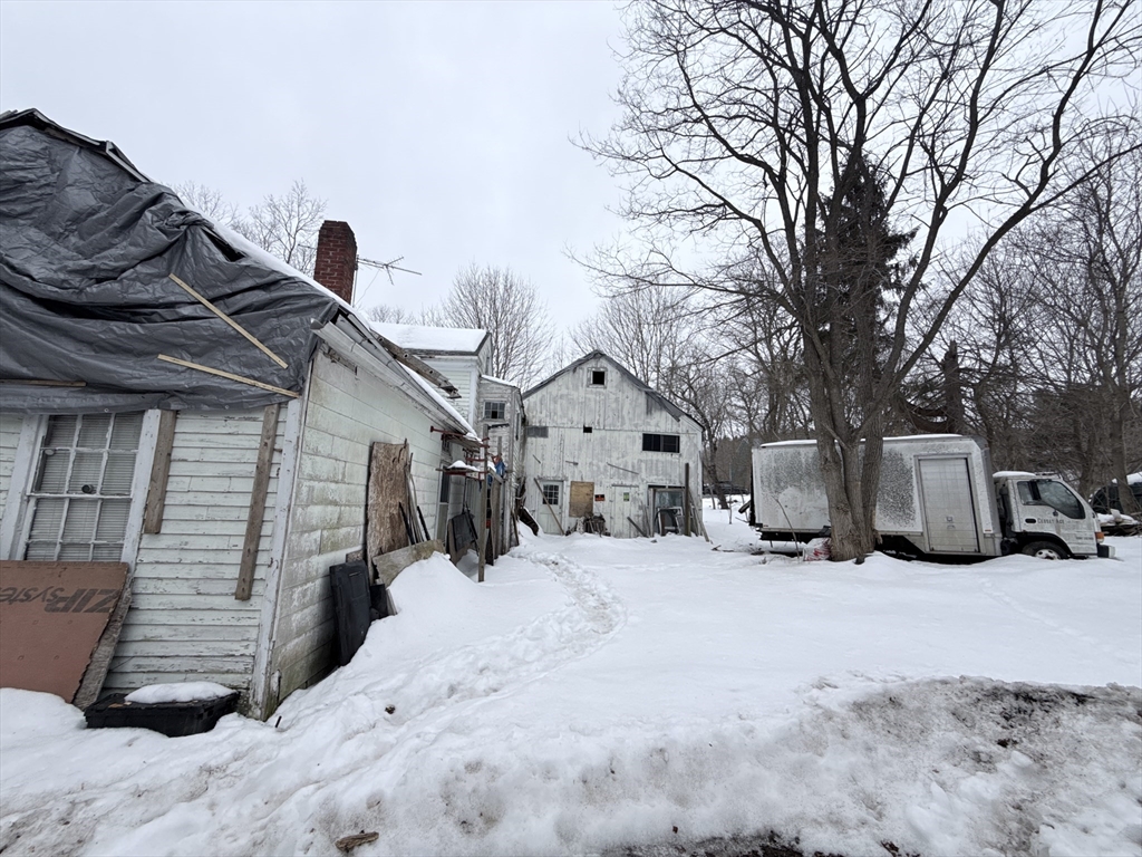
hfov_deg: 102.1
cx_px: 571
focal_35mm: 14
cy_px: 428
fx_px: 462
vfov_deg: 85.7
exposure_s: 1/841
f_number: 2.2
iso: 50
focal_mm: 2.22
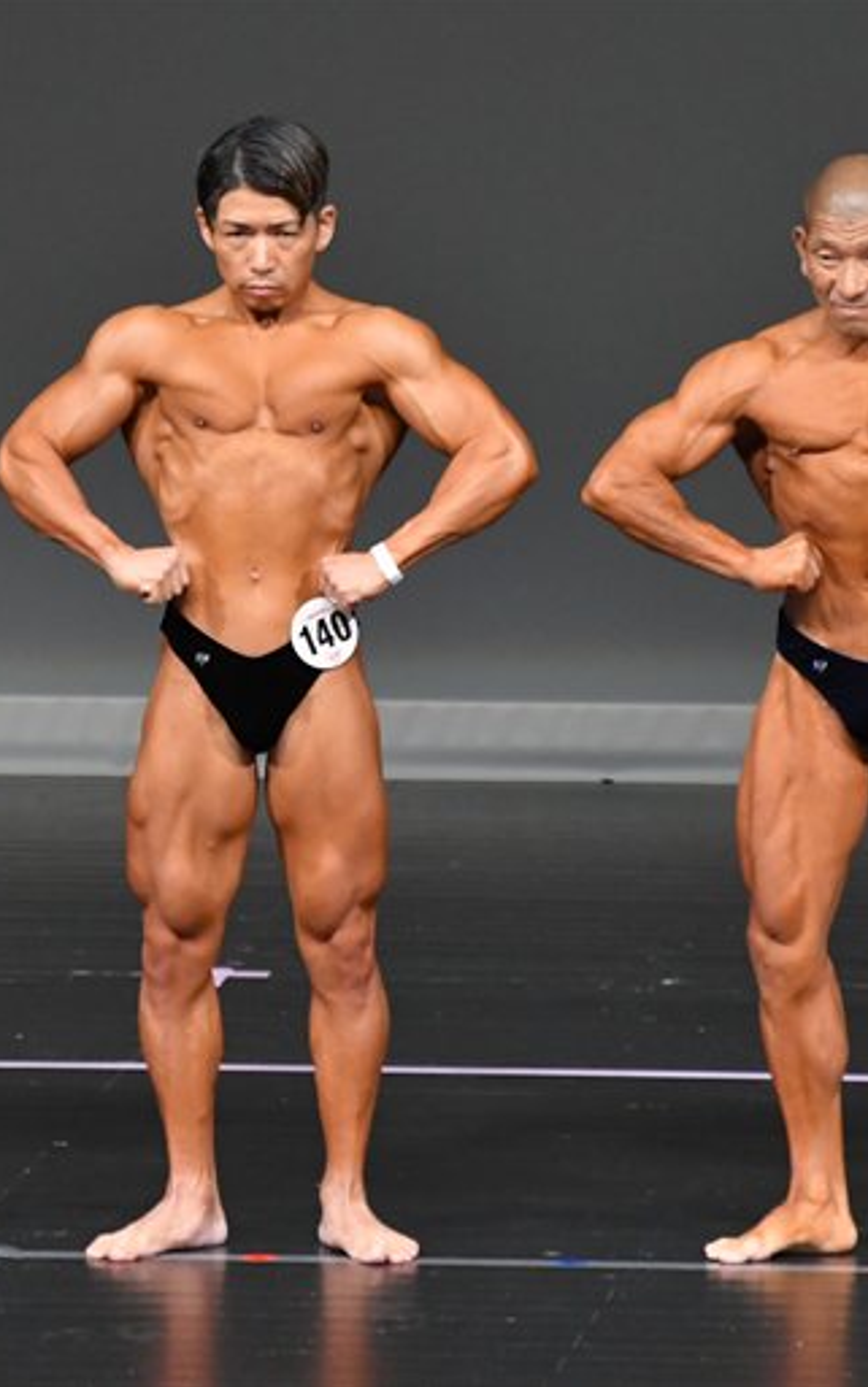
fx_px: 21821
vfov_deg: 3.6
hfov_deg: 2.3
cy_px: 692
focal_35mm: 577
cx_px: 320
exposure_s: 1/400
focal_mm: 250
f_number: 5.6
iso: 4000
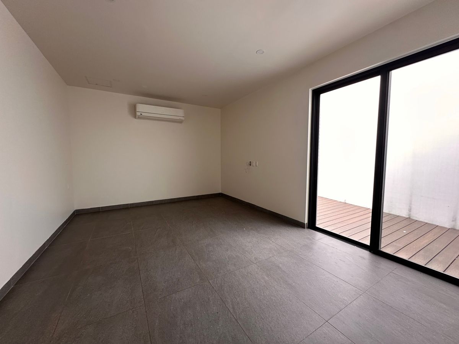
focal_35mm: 14
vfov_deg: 85.7
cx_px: 230
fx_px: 186
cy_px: 172
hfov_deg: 102.1
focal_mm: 2.22
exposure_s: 1/99
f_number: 2.2
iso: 160
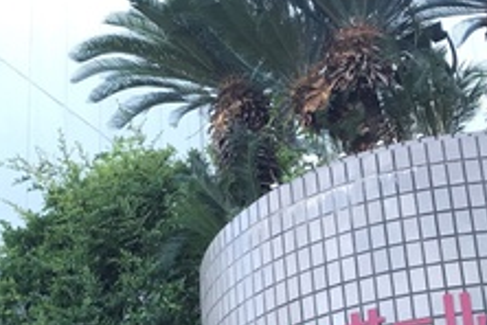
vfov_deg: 14.7
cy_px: 284
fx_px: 1244
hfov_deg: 21.9
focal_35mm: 92
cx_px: 116
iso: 20
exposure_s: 1/173
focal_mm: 3.99
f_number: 1.8
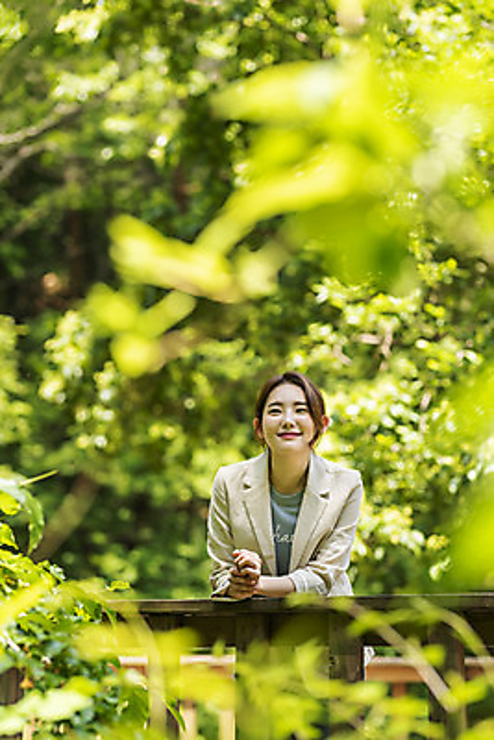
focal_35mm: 85
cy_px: 370
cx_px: 247
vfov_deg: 23.9
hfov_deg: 16.1
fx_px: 1748
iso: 100
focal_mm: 85
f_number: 2.2
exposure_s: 1/400
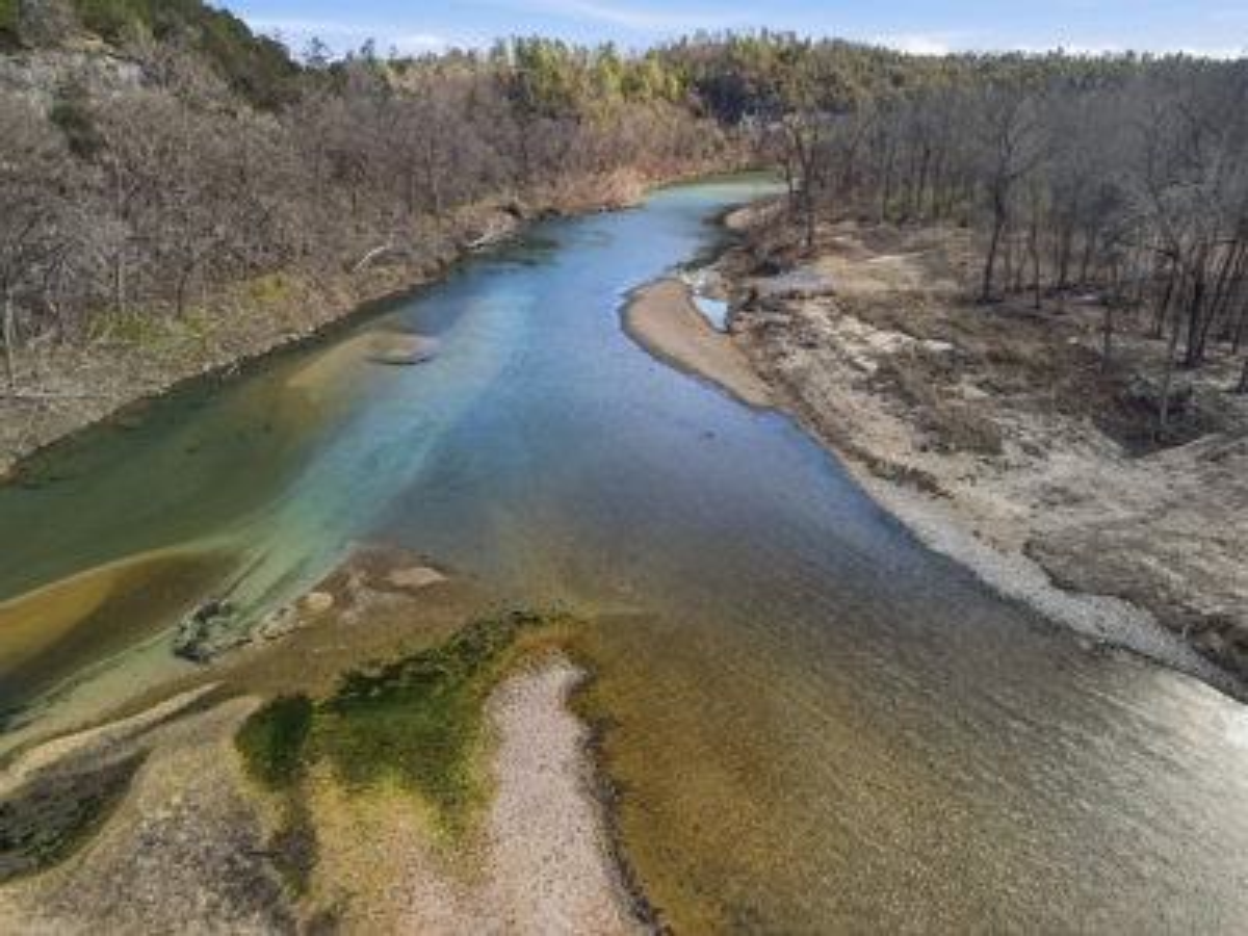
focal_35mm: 24
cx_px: 624
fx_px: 865
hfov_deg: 71.6
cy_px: 468
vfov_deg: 56.8
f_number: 1.7
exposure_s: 1/400
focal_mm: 6.7
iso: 100
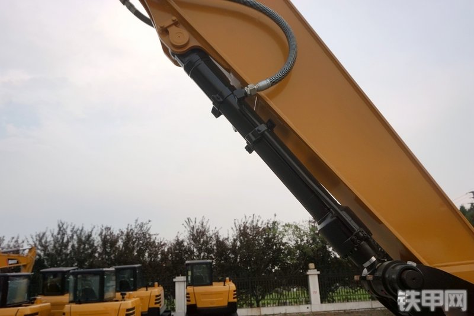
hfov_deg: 61.9
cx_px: 237
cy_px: 158
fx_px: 395
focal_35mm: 30
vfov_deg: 43.6
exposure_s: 1/100
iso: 100
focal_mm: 20
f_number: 7.1
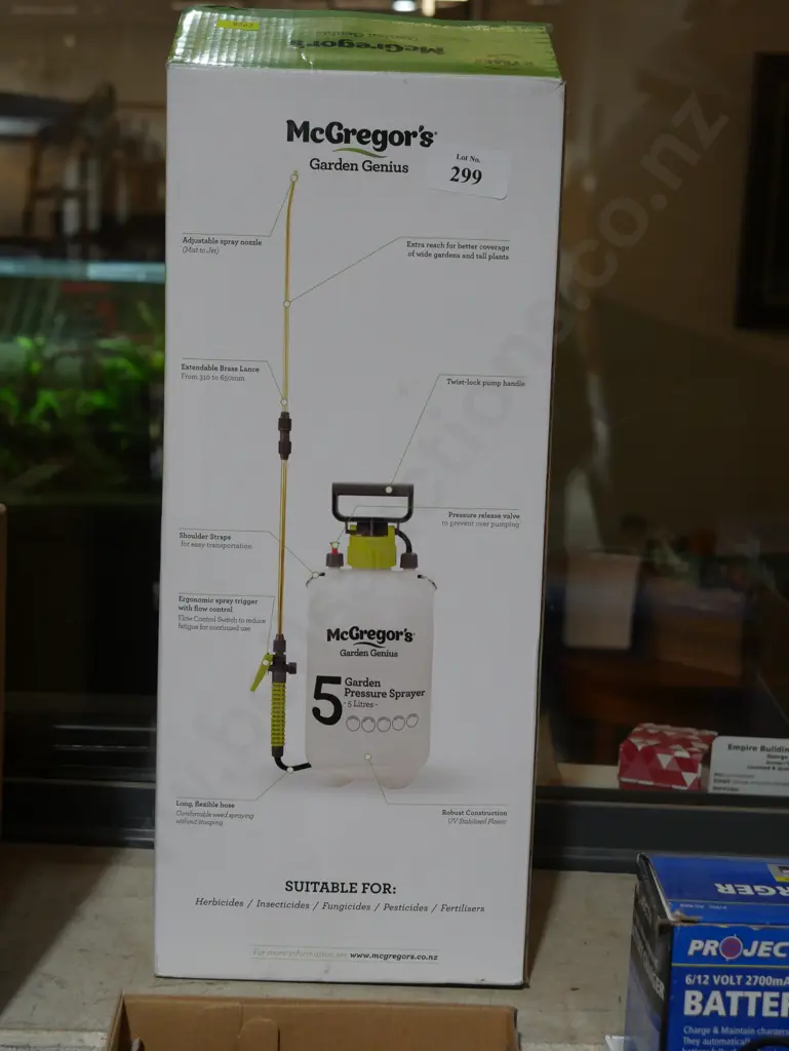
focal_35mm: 58
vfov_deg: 33.2
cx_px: 394
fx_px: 1761
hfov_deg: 25.3
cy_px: 526
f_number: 5.4
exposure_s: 1/60
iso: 640
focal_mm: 29
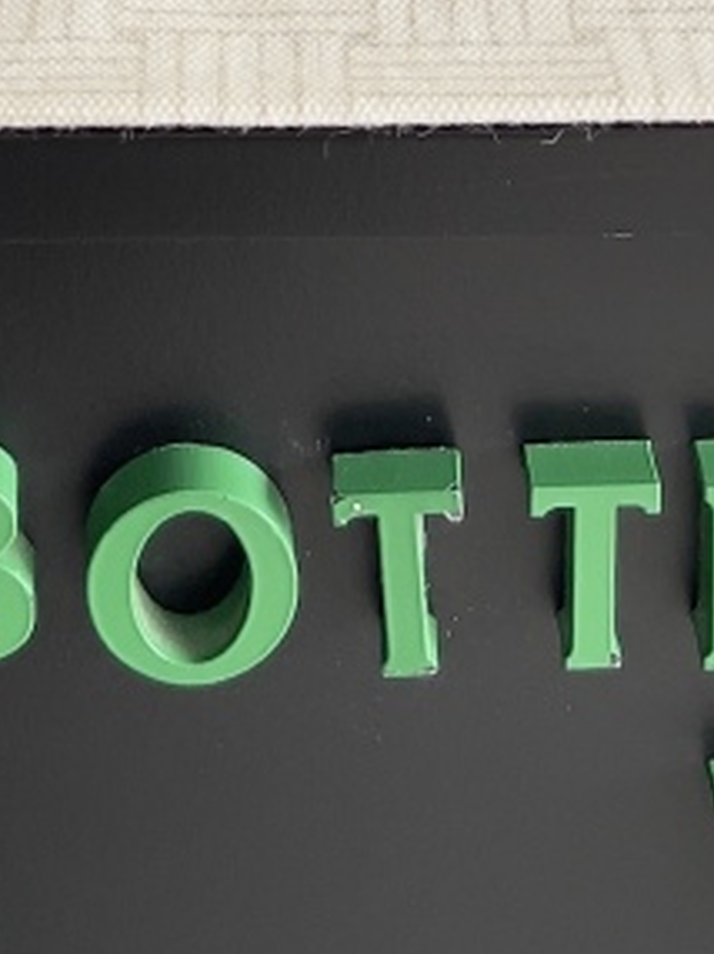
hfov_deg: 11.3
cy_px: -1361
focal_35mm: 131
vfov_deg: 12.0
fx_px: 3608
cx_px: 184
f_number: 1.6
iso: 40
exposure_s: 1/121
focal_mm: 5.1
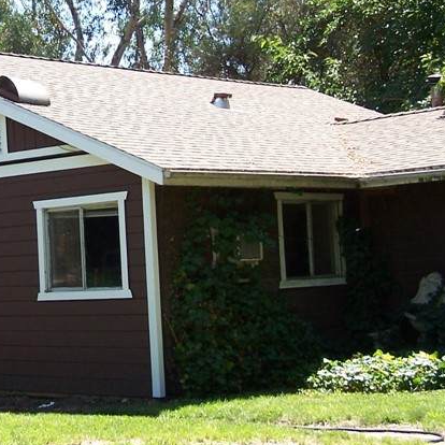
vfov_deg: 20.7
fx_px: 1207
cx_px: 72
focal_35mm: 83
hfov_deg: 20.6
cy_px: 98
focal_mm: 6.3
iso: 80
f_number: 2.8
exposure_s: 1/320
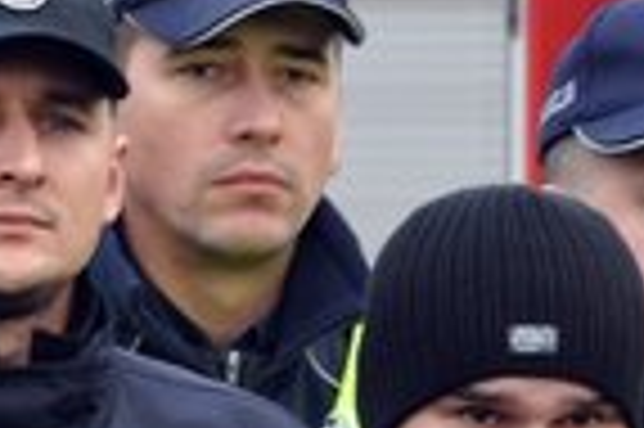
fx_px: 21889
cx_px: 883
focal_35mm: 1225
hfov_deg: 1.7
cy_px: 604
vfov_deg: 1.1
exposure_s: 1/30
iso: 500
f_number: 14
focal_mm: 180
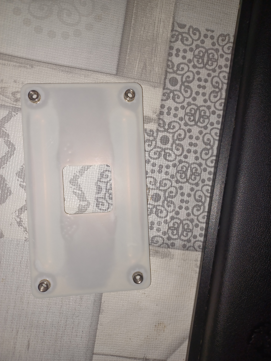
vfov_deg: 69.4
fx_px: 261
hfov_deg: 54.9
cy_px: 180
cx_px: 136
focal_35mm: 25
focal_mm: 4.6
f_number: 1.8
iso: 32
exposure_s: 1/50
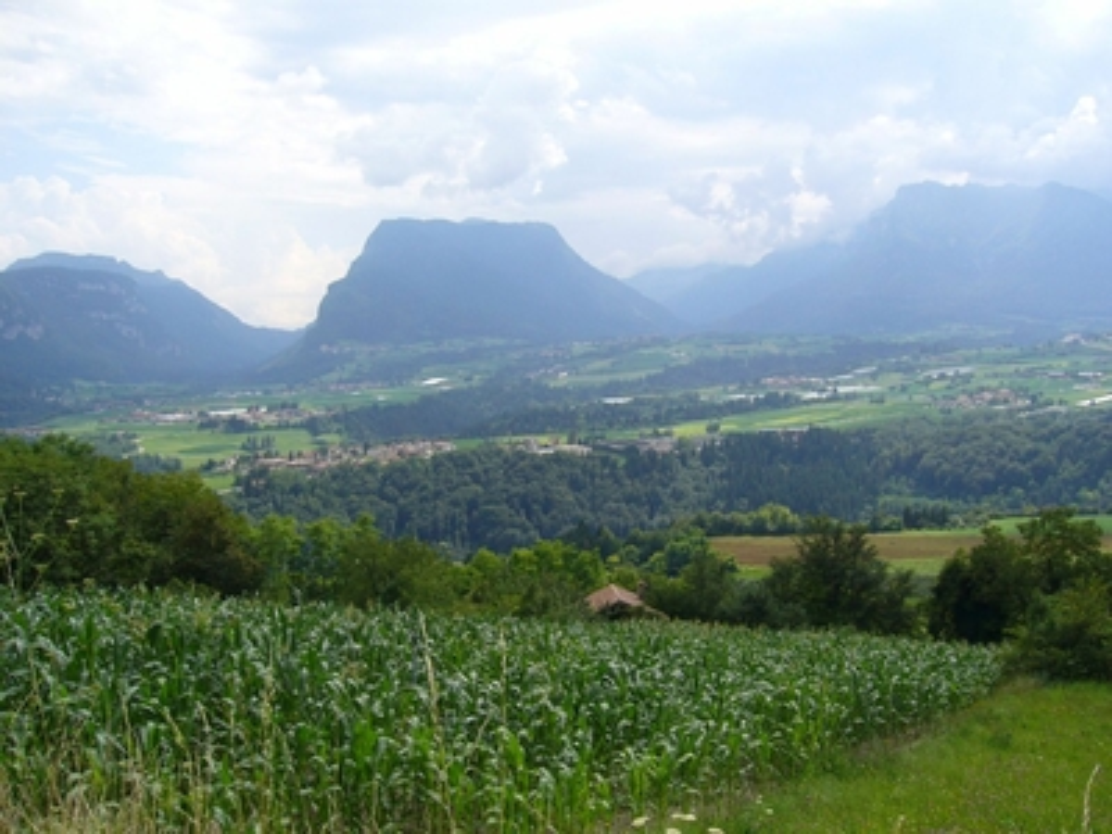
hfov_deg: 52.6
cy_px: 417
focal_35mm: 35
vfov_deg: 40.7
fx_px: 1124
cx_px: 556
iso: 80
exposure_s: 1/250
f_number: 5.6
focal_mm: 5.8
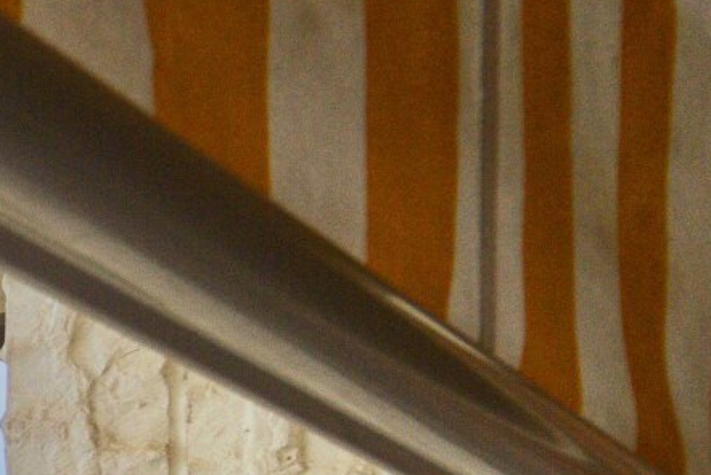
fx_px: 1600
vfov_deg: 13.7
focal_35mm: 81
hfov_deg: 12.6
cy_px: 1017
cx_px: -1269
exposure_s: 1/1000
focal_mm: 14
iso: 1000
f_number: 7.1
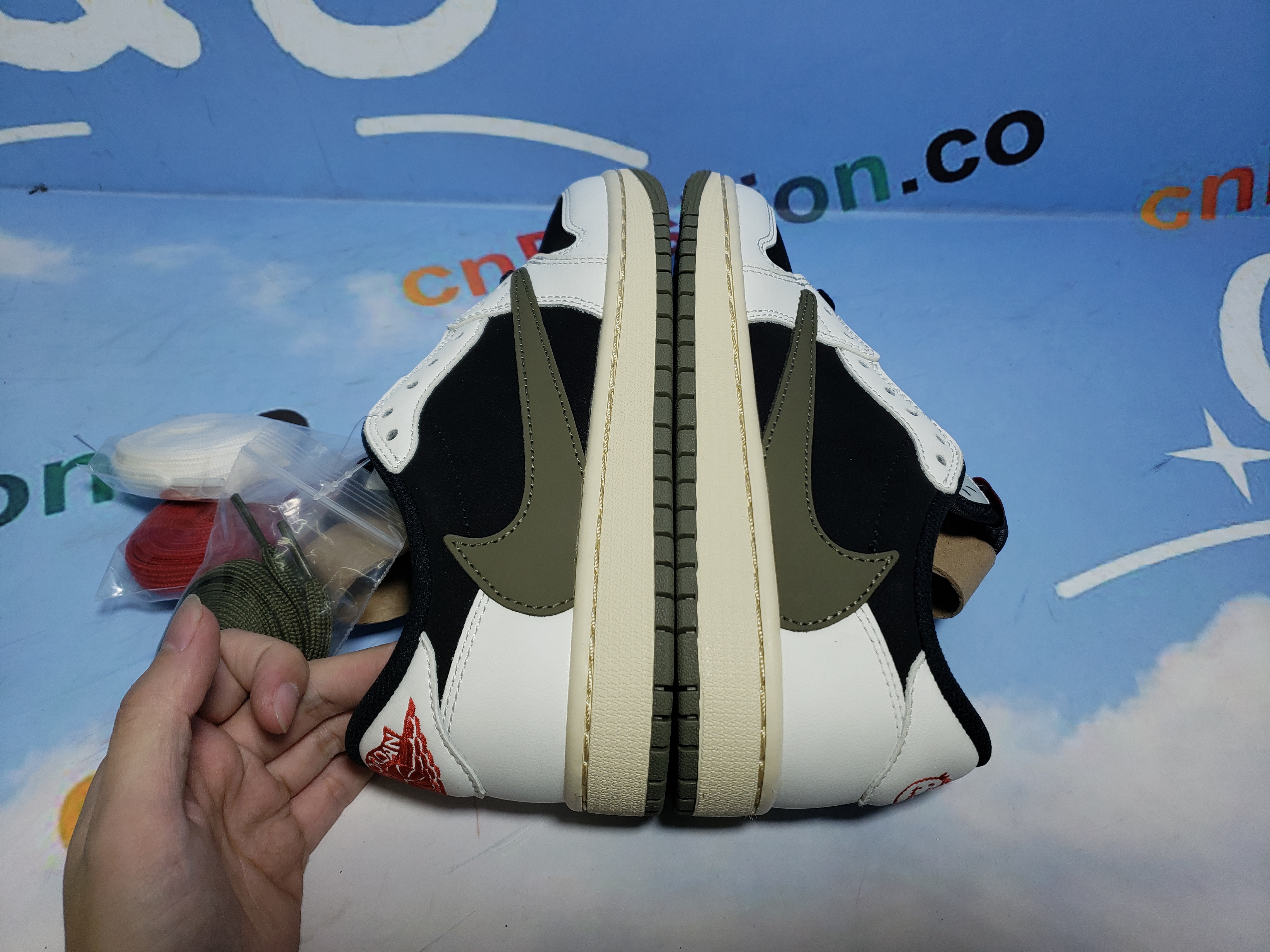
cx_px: 635
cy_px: 476
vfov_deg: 53.1
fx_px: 954
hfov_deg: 67.3
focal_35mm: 26
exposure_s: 1/631
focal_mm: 4.3
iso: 50
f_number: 1.5
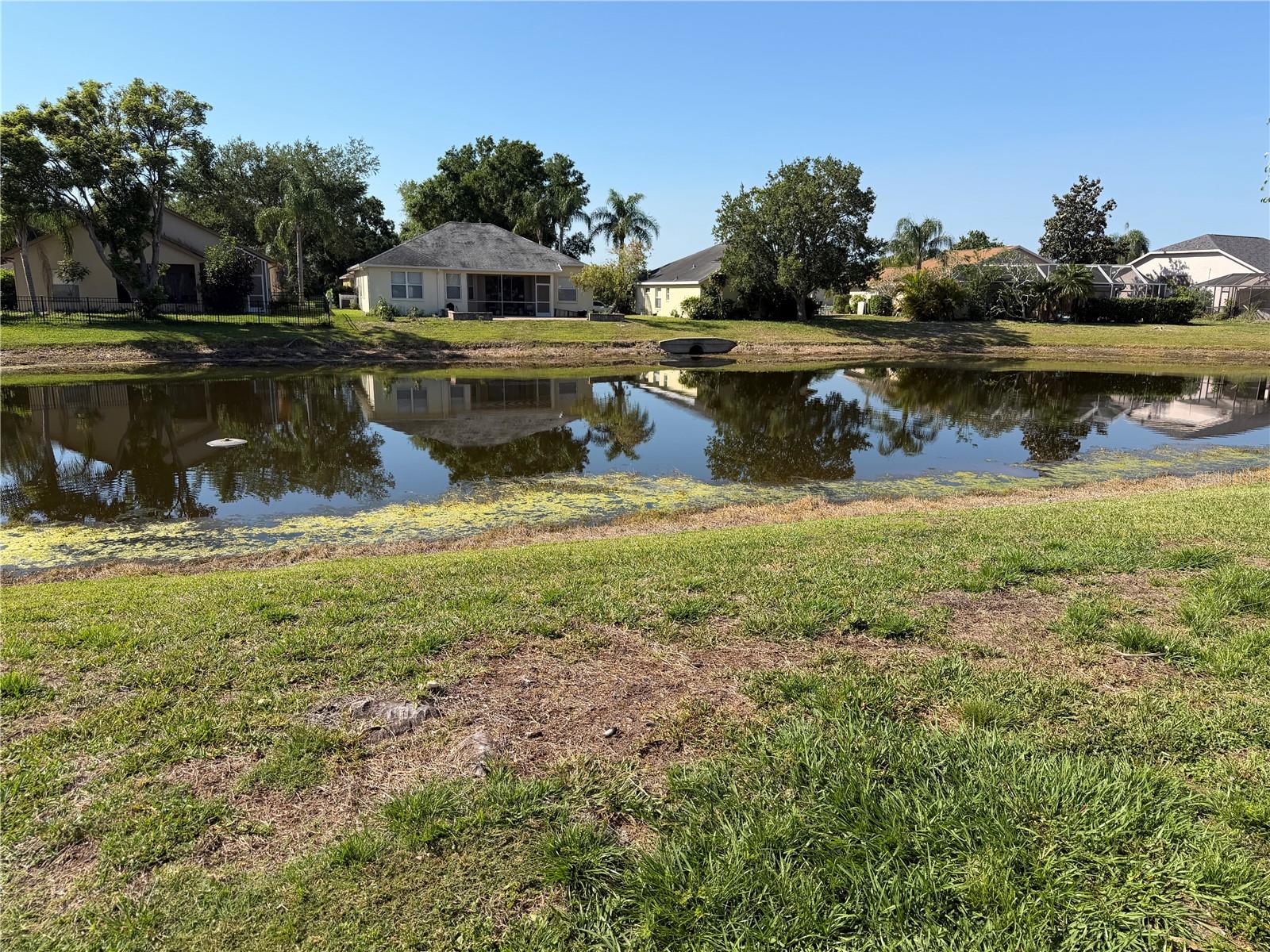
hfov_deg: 71.6
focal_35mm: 24
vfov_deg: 56.8
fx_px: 881
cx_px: 635
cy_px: 476
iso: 80
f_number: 1.78
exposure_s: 1/3425
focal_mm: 6.76
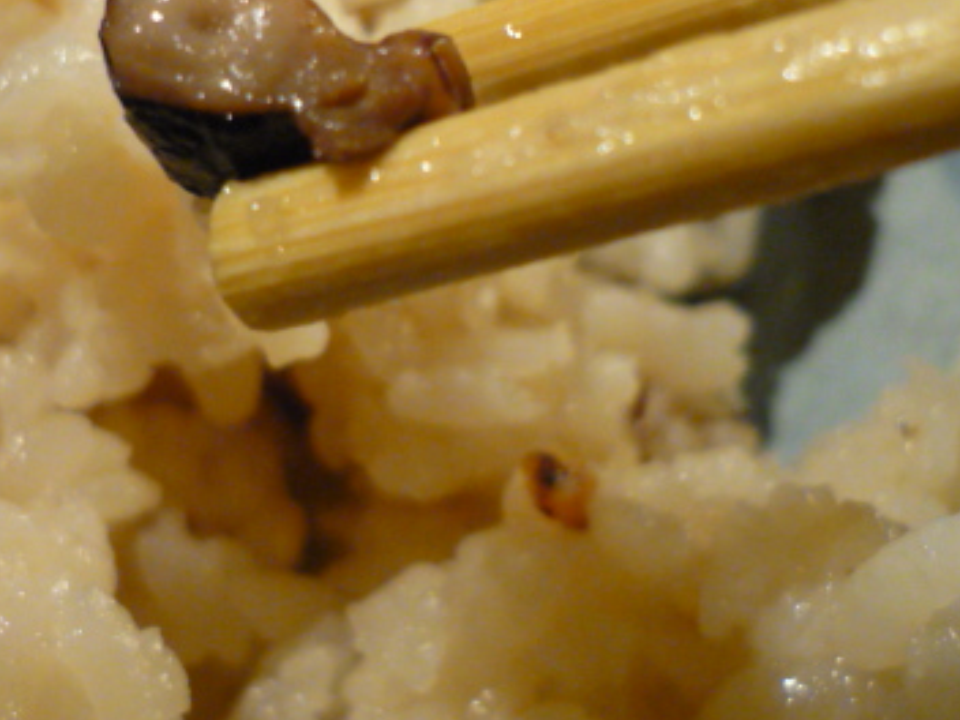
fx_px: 1664
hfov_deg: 32.0
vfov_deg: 24.2
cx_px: 360
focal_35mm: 60
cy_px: 202
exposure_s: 1/30
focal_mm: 5.5
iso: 400
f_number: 2.8
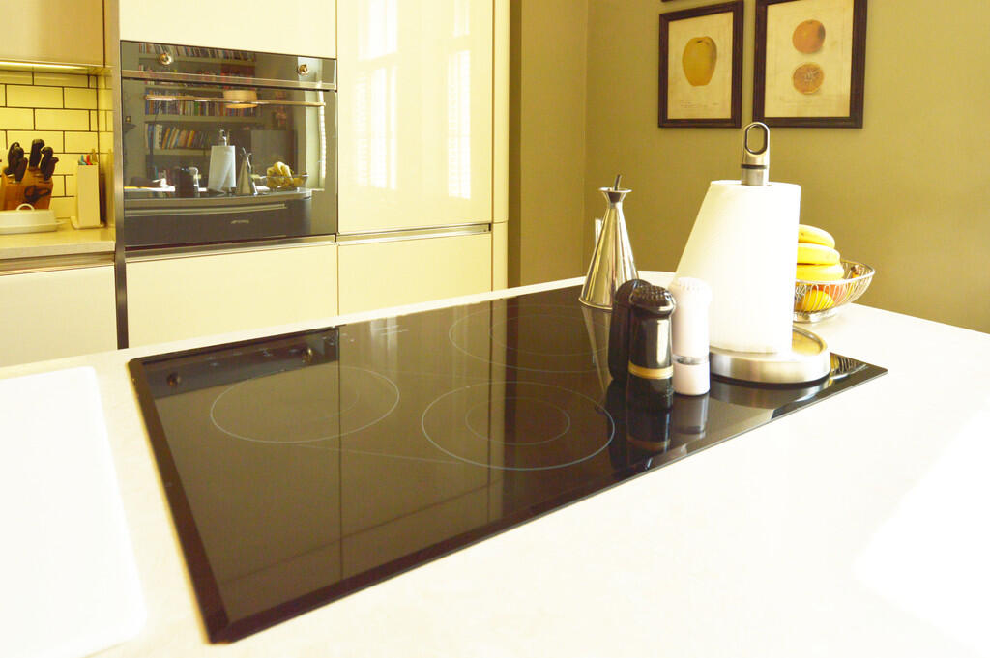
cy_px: 329
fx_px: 577
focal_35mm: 21
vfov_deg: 59.4
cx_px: 495
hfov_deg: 81.2
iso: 200
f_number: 6.3
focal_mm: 14
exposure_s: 1/160
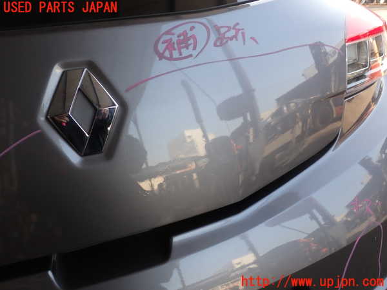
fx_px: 335
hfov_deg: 60.0
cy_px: 145
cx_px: 194
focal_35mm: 30
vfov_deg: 46.8
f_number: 3.2
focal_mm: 5.4
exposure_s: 1/100
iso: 100
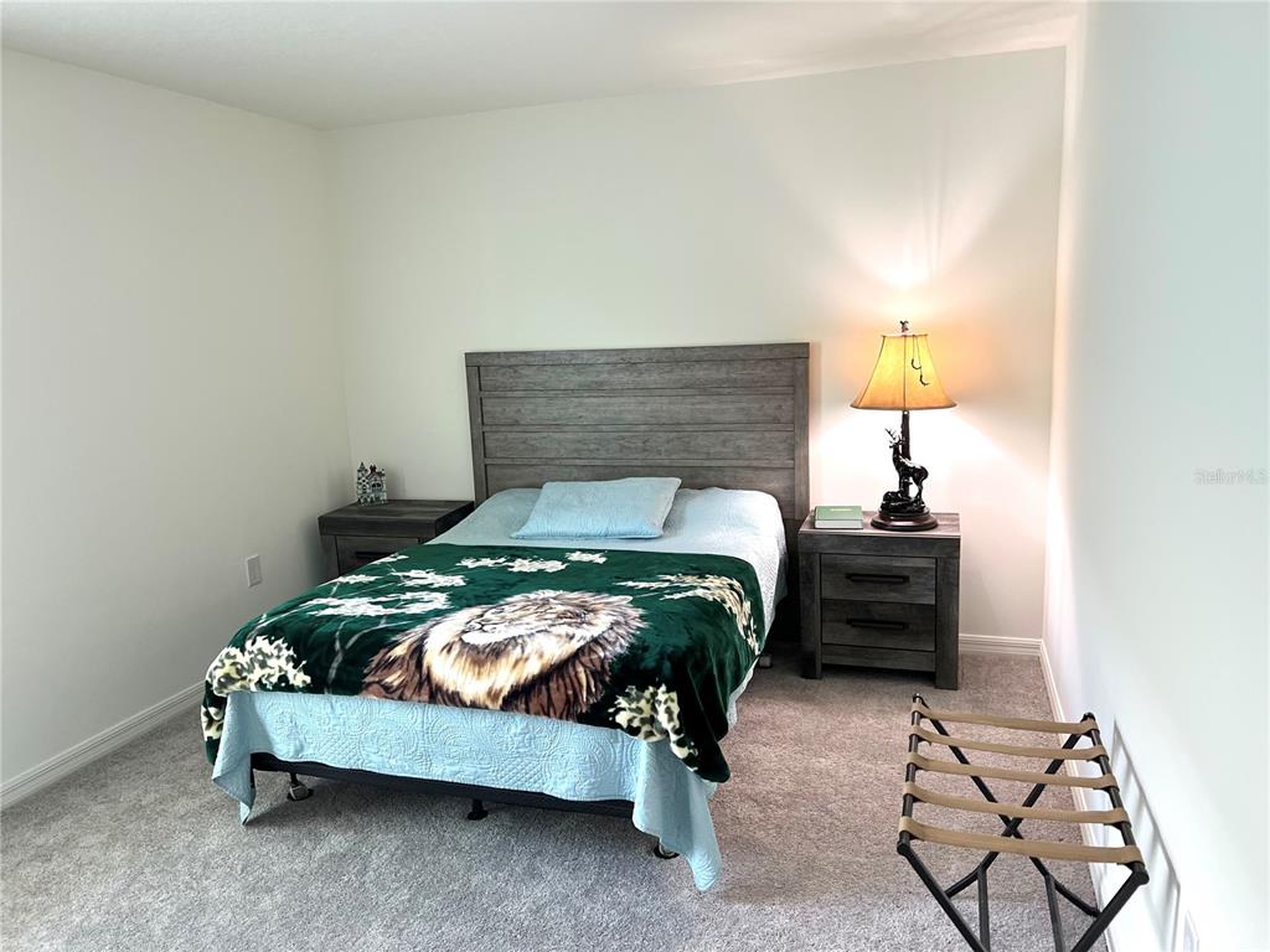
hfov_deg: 67.3
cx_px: 635
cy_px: 476
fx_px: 954
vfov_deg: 53.1
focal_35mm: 26
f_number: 1.5
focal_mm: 5.7
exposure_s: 1/60
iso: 125
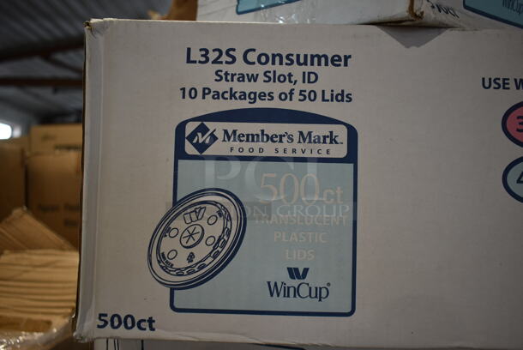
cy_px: 175
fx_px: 458
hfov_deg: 59.4
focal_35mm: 32
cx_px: 262
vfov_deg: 41.8
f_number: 3.8
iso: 160
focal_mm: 21
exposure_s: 1/30
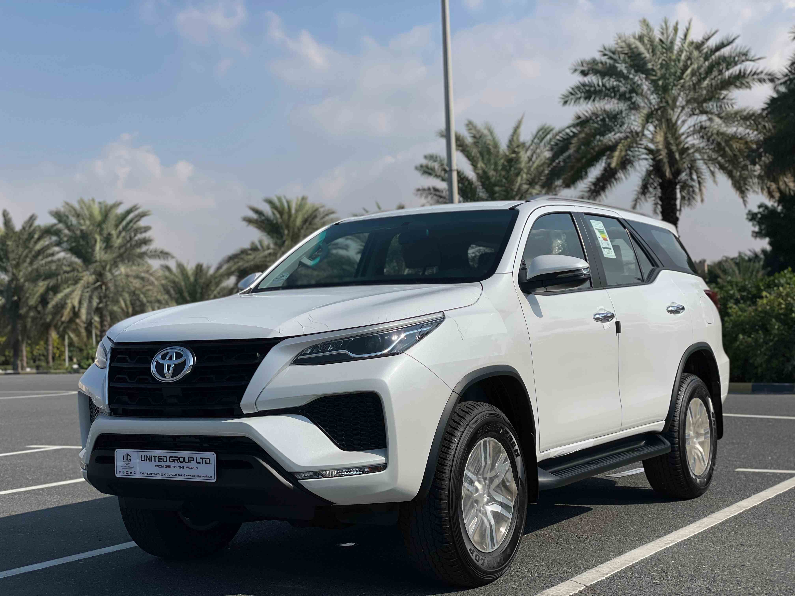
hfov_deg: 36.8
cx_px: 398
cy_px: 298
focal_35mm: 52
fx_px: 1194
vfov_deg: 28.0
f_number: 2
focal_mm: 6
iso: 32
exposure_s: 1/5988
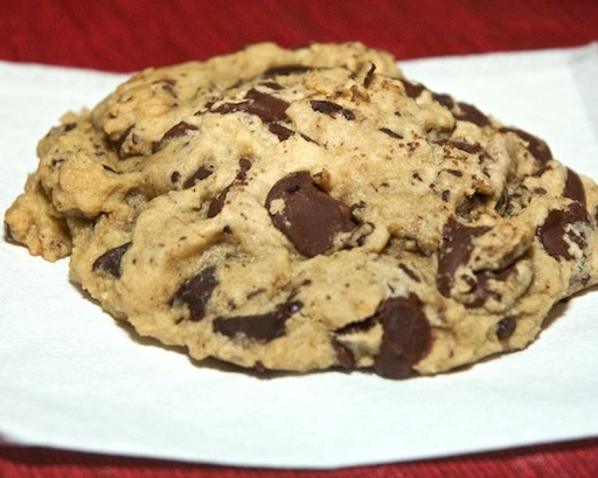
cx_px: 301
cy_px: 238
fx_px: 2105
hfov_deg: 16.2
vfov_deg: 12.9
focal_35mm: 119
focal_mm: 70
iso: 1000
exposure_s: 1/60
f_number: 6.3
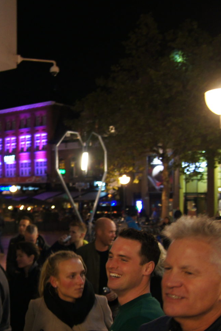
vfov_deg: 37.8
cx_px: 31
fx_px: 479
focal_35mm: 52
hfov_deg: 25.4
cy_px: 218
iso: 1000
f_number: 2.8
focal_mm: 17
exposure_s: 1/30
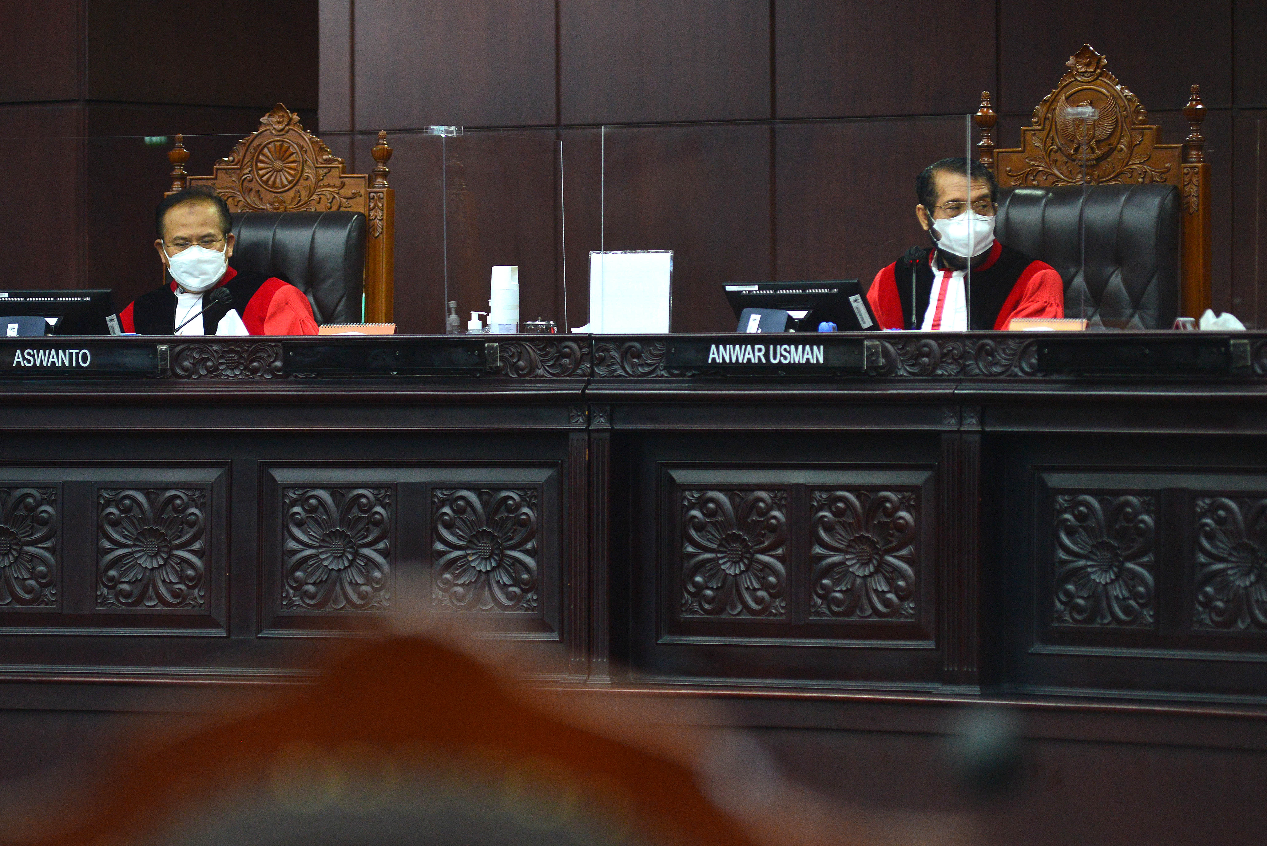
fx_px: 5985
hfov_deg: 12.1
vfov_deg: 8.1
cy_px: 423
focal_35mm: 170
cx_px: 634
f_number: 4
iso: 2500
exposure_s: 1/125
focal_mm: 170
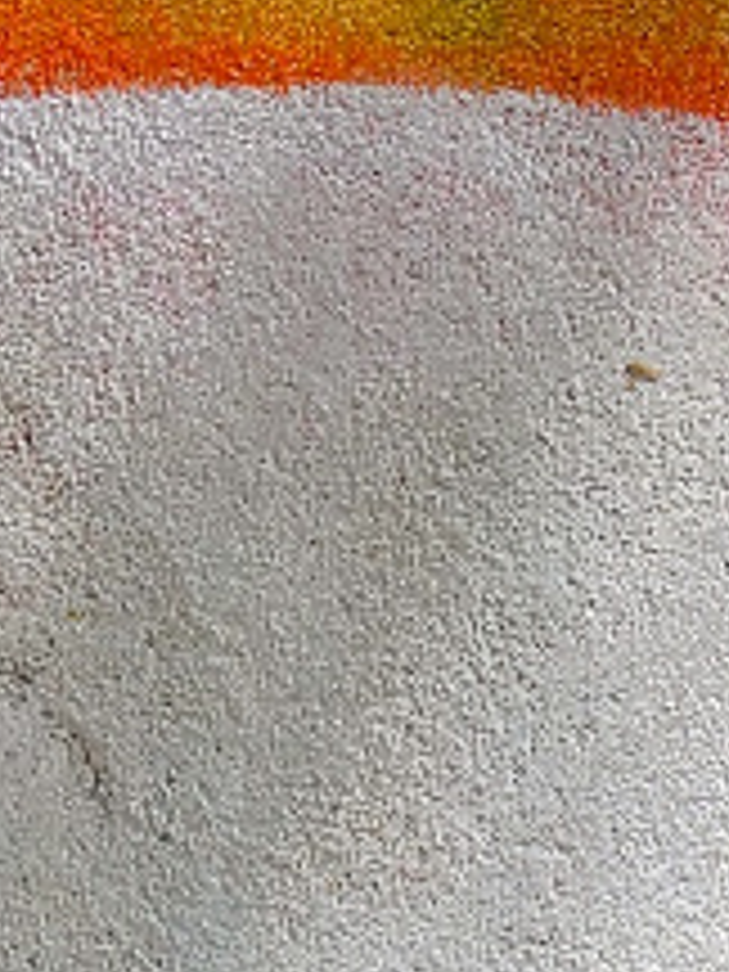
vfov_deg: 4.4
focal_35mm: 445
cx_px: 794
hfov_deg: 3.3
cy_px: -1035
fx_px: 12495
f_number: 11
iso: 320
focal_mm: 30
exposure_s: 1/60
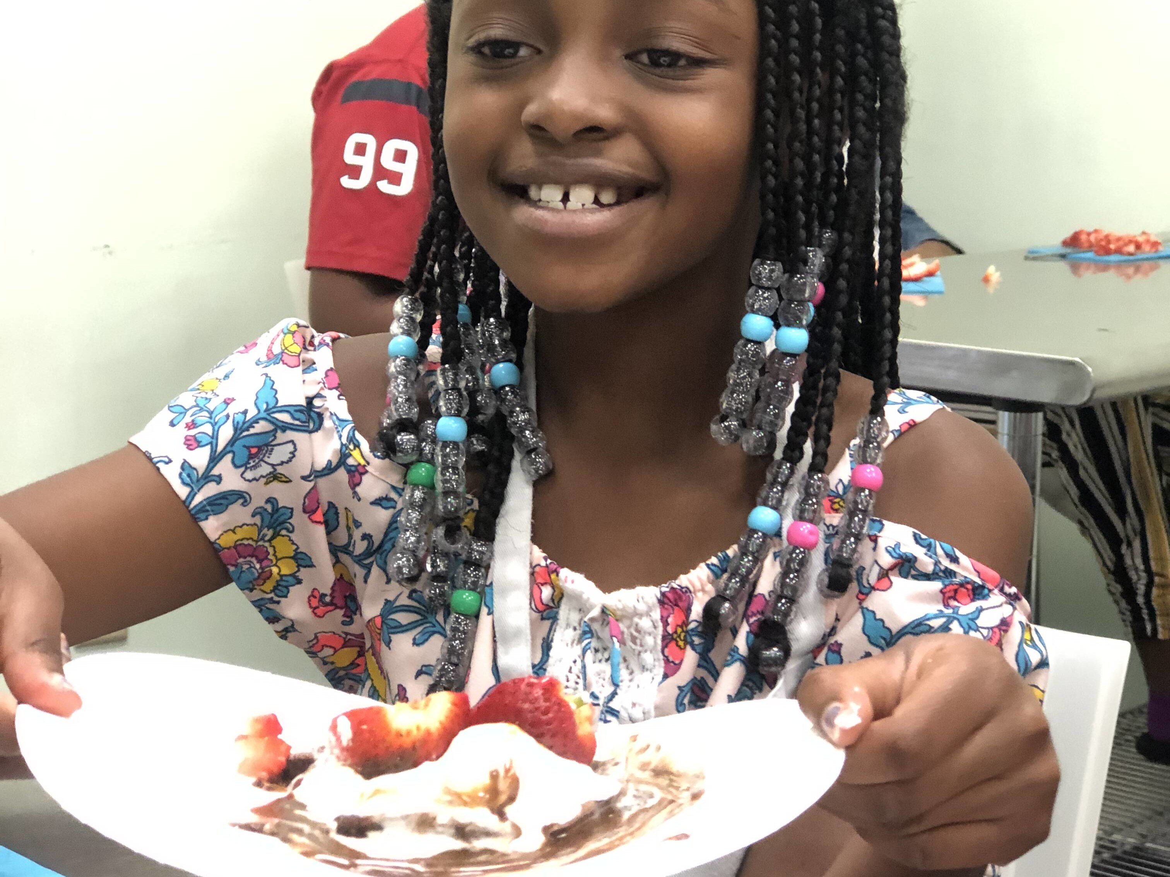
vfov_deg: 25.7
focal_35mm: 57
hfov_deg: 33.8
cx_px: 585
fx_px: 1927
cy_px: 438
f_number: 2.8
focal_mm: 6.6
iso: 320
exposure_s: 1/30
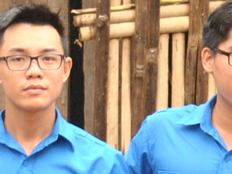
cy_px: 183
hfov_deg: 3.2
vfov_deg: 2.4
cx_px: 415
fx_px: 4135
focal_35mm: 617
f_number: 6.3
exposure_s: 1/125
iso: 400
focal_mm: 55
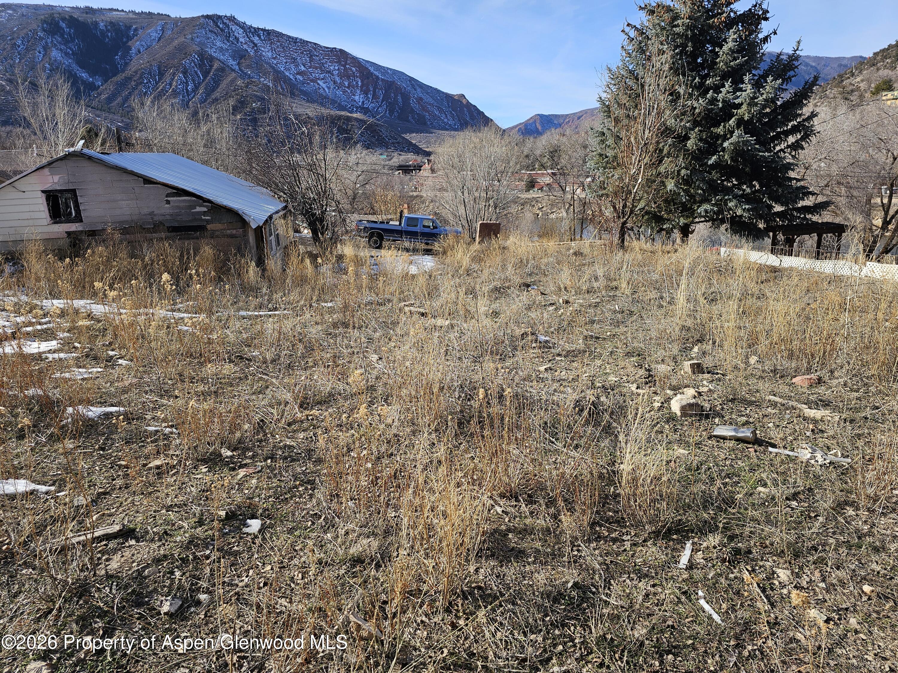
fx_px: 597
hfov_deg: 73.9
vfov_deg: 58.9
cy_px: 336
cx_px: 449
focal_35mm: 23
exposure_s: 1/535
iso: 10
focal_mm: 6.3
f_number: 1.7
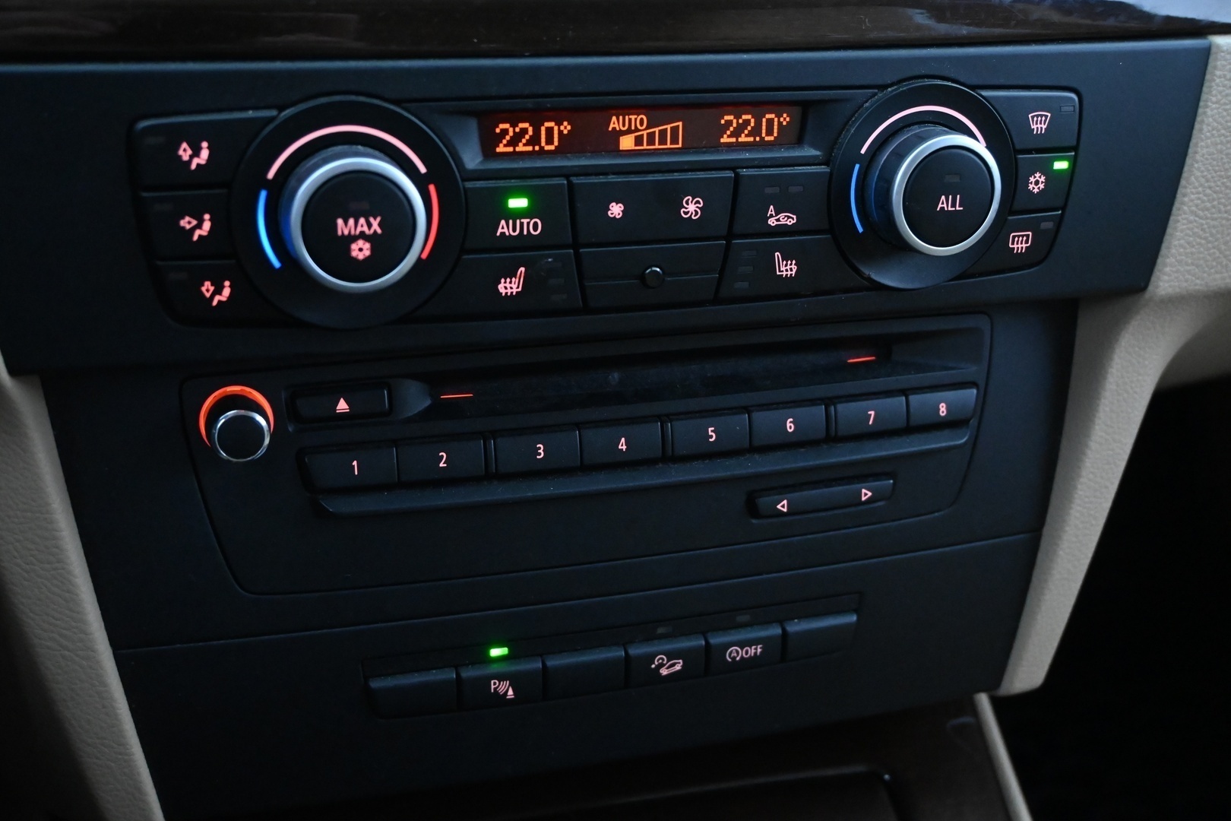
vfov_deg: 30.8
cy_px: 410
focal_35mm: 44
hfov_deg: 45.0
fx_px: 1487
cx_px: 616
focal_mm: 29
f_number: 4.8
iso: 6400
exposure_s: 1/25
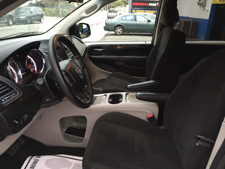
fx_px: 188
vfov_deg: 48.2
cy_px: 84
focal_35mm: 29
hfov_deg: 61.7
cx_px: 112
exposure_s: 1/30
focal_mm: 4.15
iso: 200
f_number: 2.2
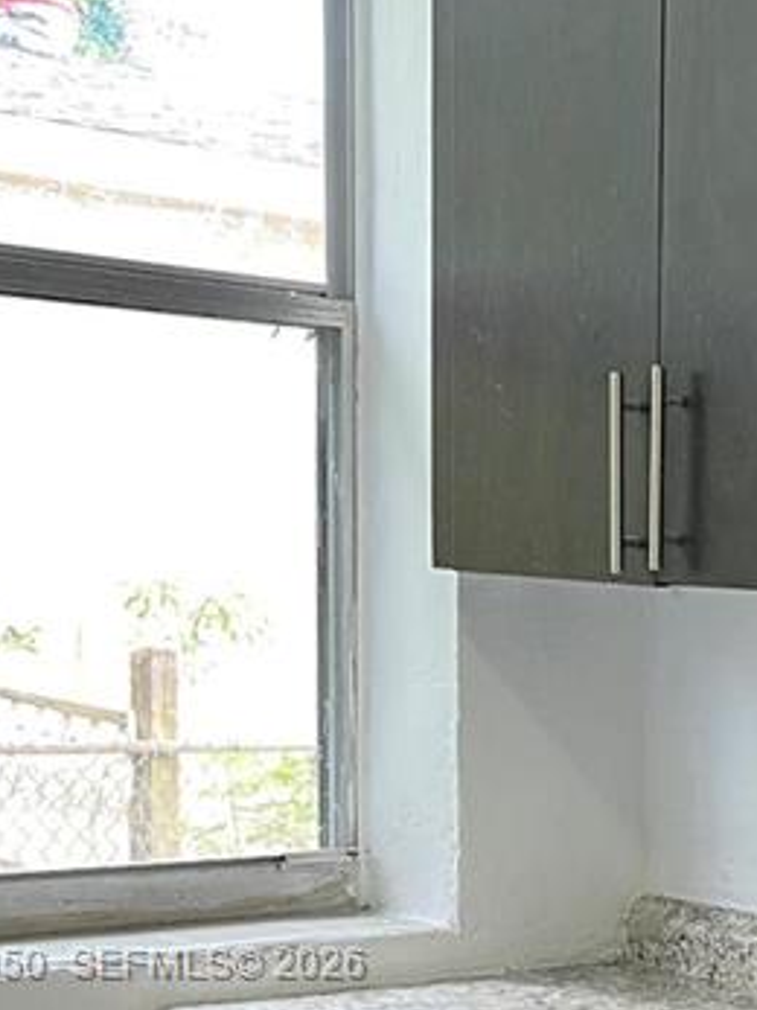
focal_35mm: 90
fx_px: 2626
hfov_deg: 15.2
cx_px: 1136
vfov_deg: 21.2
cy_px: 966
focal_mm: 5.1
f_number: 1.6
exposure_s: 1/60
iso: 100
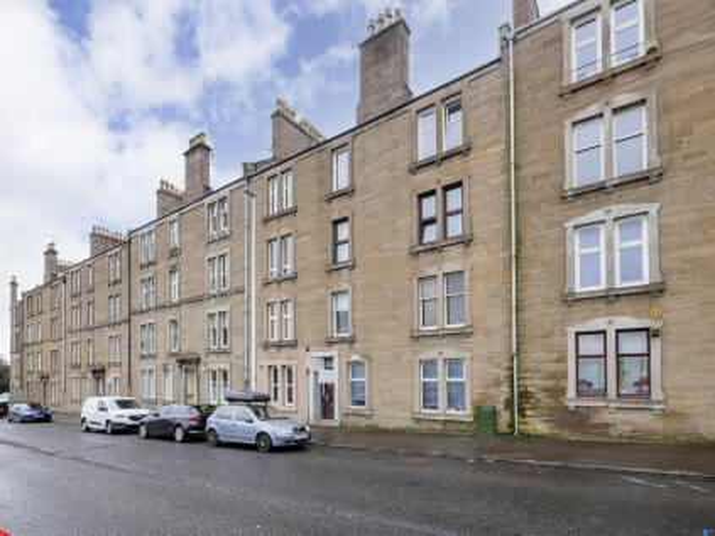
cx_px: 358
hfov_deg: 102.1
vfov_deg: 85.6
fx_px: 289
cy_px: 268
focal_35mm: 14
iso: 200
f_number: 4.5
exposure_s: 1/160
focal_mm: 7
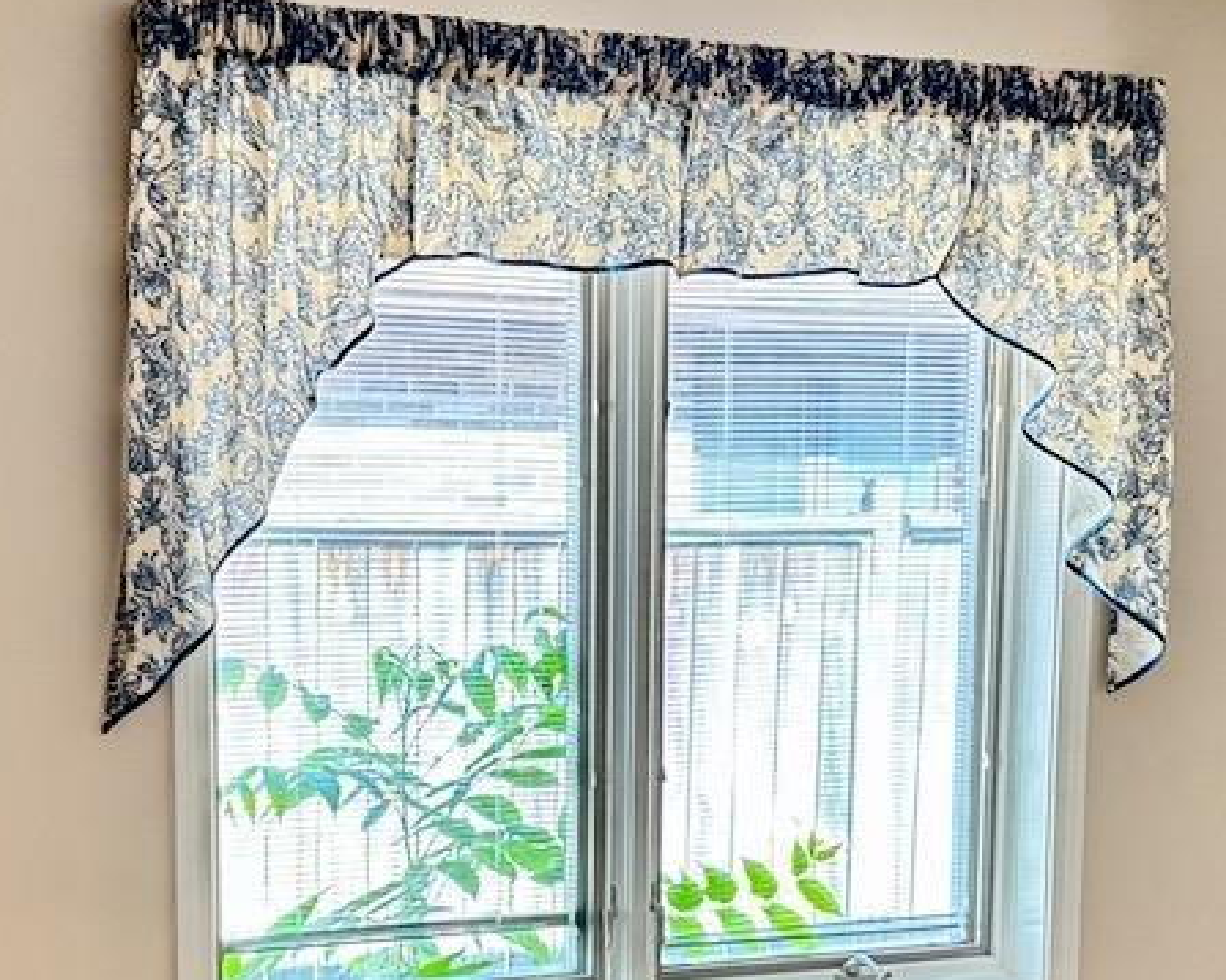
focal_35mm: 67
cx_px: 536
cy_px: 860
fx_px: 2430
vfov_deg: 22.3
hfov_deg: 28.3
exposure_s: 1/60
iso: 400
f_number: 1.78
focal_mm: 6.76
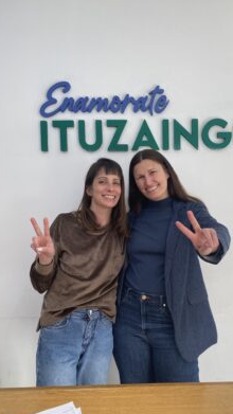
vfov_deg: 66.1
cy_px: 211
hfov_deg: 39.9
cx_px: 147
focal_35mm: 29
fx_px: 318
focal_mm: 4.25
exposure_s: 1/100
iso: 64
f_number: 1.8
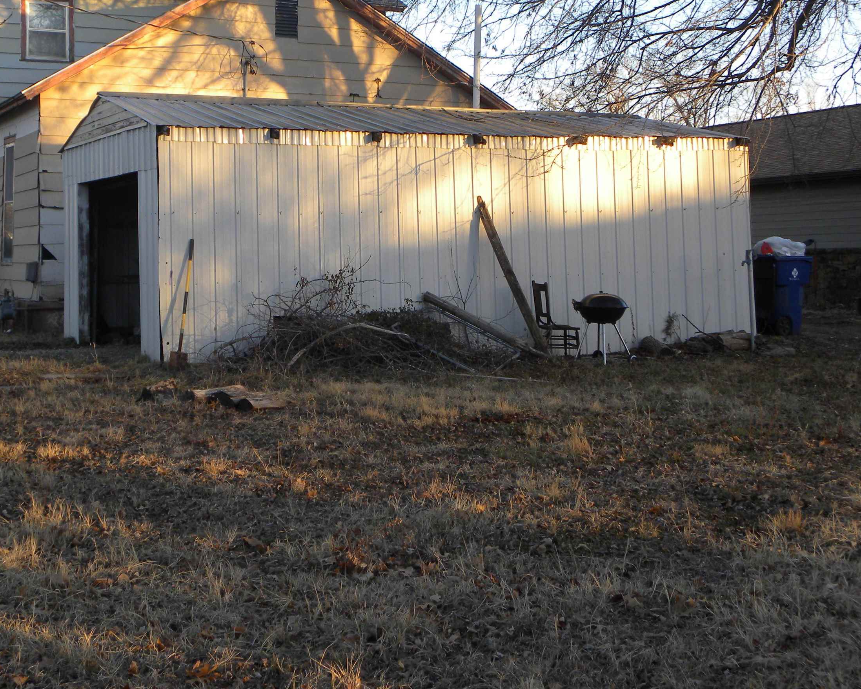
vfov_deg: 27.0
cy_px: 237
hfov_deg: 33.4
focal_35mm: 56
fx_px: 1427
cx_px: 317
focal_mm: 7.3
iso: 64
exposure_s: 1/100
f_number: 3.2
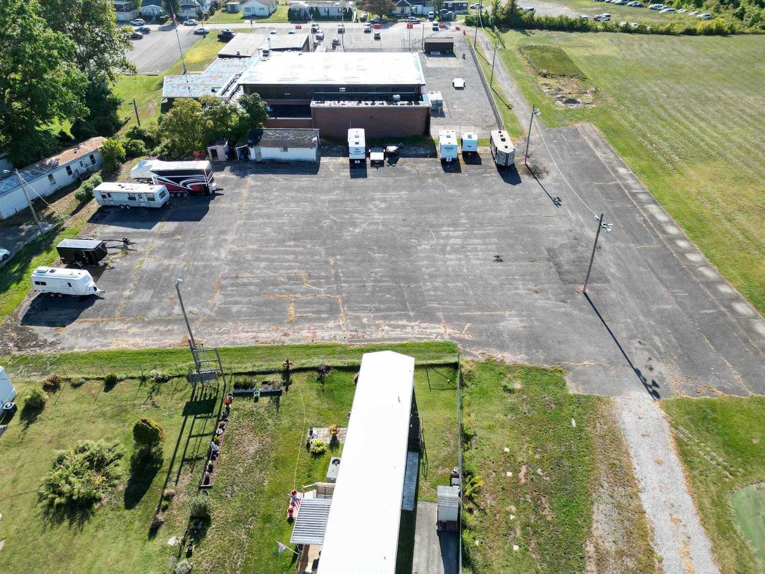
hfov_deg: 71.6
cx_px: 382
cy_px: 287
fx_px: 530
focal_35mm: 24
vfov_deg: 56.8
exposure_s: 1/2000
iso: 200
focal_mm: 6.72
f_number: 1.7
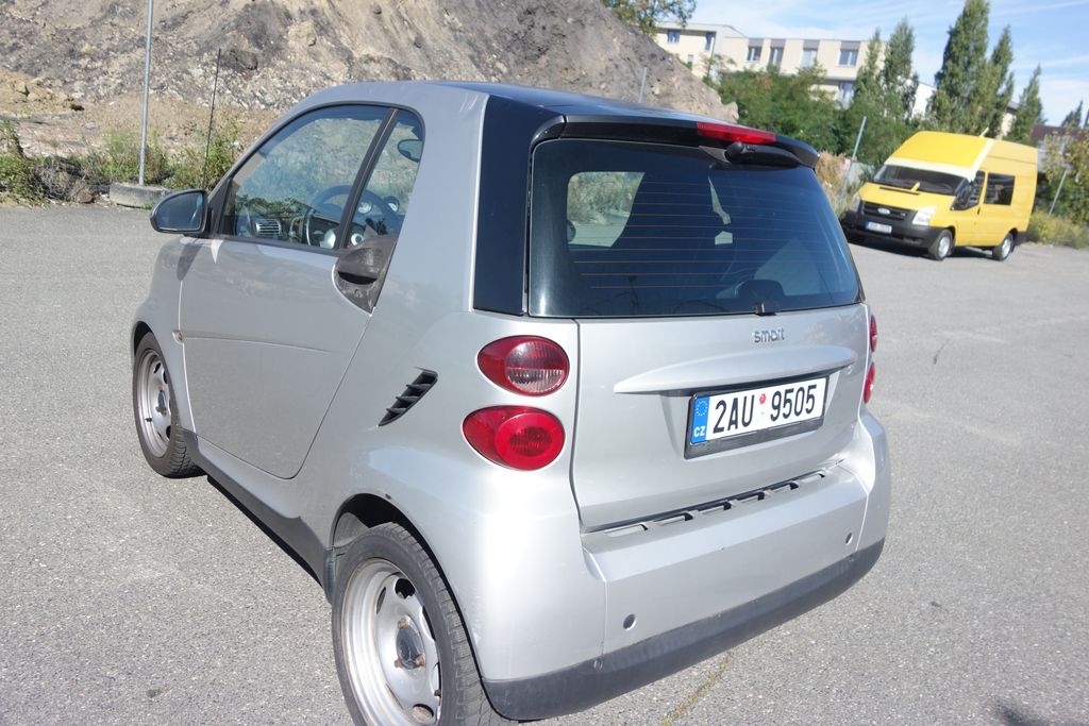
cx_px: 544
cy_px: 363
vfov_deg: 46.4
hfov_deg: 65.5
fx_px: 847
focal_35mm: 28
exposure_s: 1/2000
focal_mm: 10.4
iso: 125
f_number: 2.2
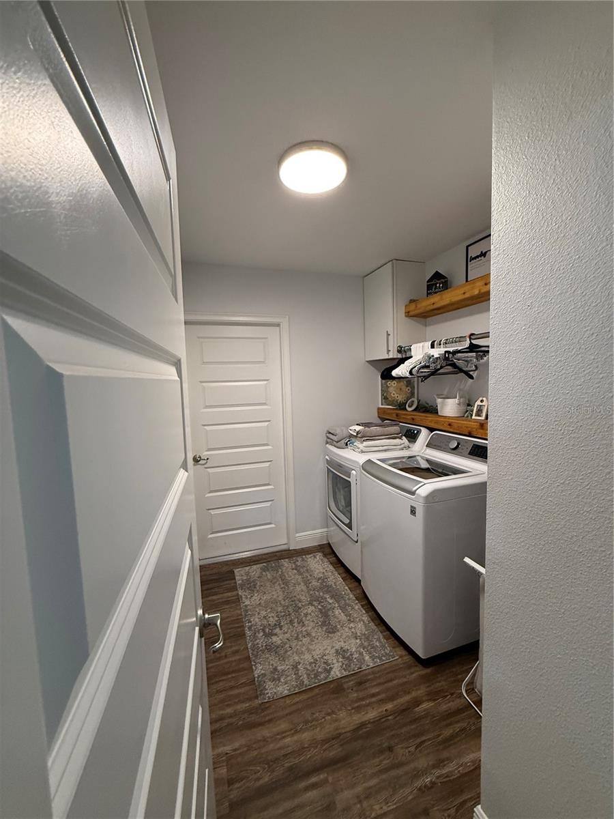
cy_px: 410
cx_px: 307
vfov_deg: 102.1
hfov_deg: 85.7
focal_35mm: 14
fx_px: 331
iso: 250
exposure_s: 1/120
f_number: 2.2
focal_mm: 2.22
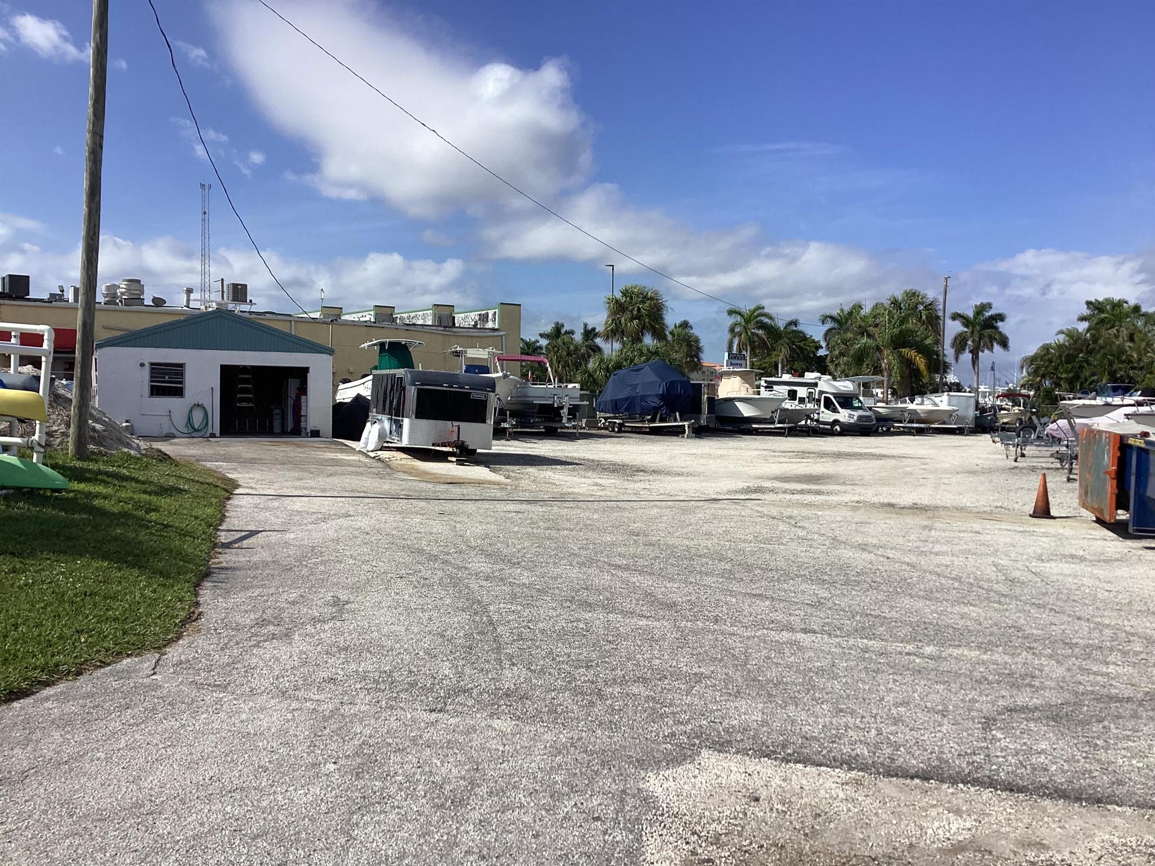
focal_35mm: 31
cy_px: 433
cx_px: 578
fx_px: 1034
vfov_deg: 45.4
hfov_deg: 58.4
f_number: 2.4
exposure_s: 1/2398
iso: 25
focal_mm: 3.3
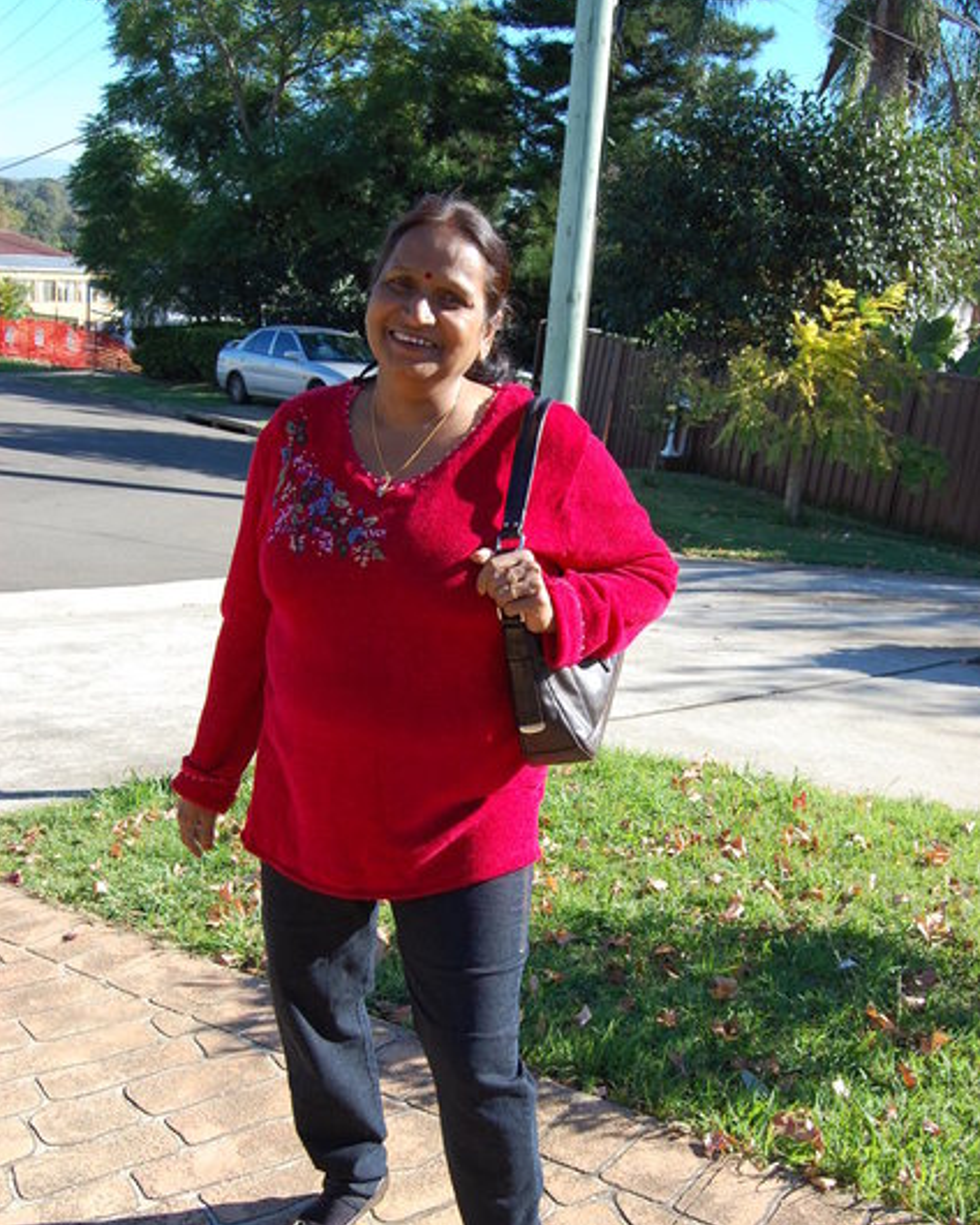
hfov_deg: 43.4
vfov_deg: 52.8
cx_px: 490
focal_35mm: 34
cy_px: 673
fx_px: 1233
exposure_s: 1/200
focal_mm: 20
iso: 200
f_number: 7.1
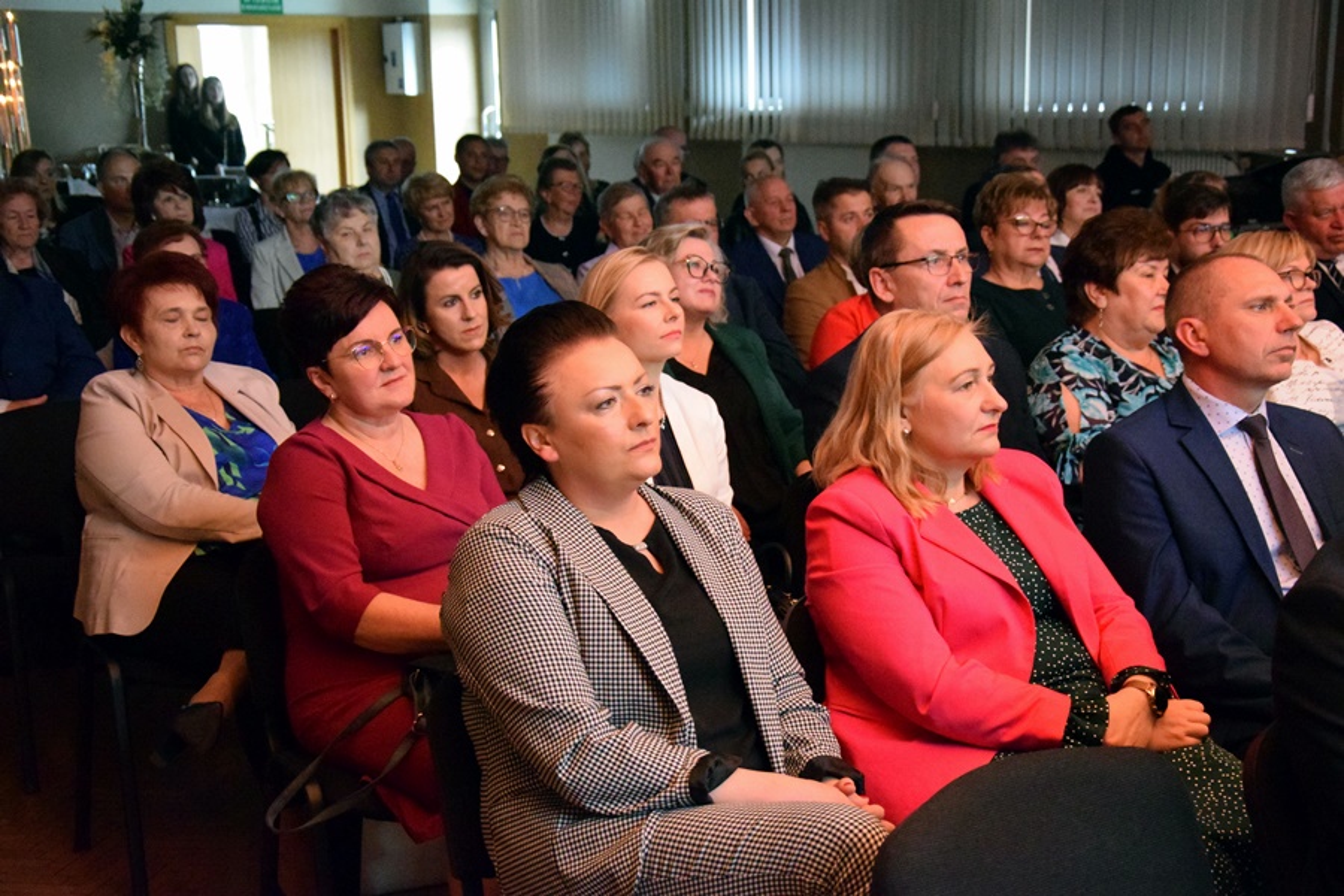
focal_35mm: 57
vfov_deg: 23.8
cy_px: 448
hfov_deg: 35.1
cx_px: 672
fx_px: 2128
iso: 10000
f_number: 4.5
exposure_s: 1/100
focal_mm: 38
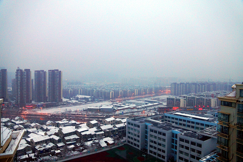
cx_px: 122
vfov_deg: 50.3
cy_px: 81
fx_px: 172
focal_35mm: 26
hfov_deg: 70.5
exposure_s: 1/60
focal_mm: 17
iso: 640
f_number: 4
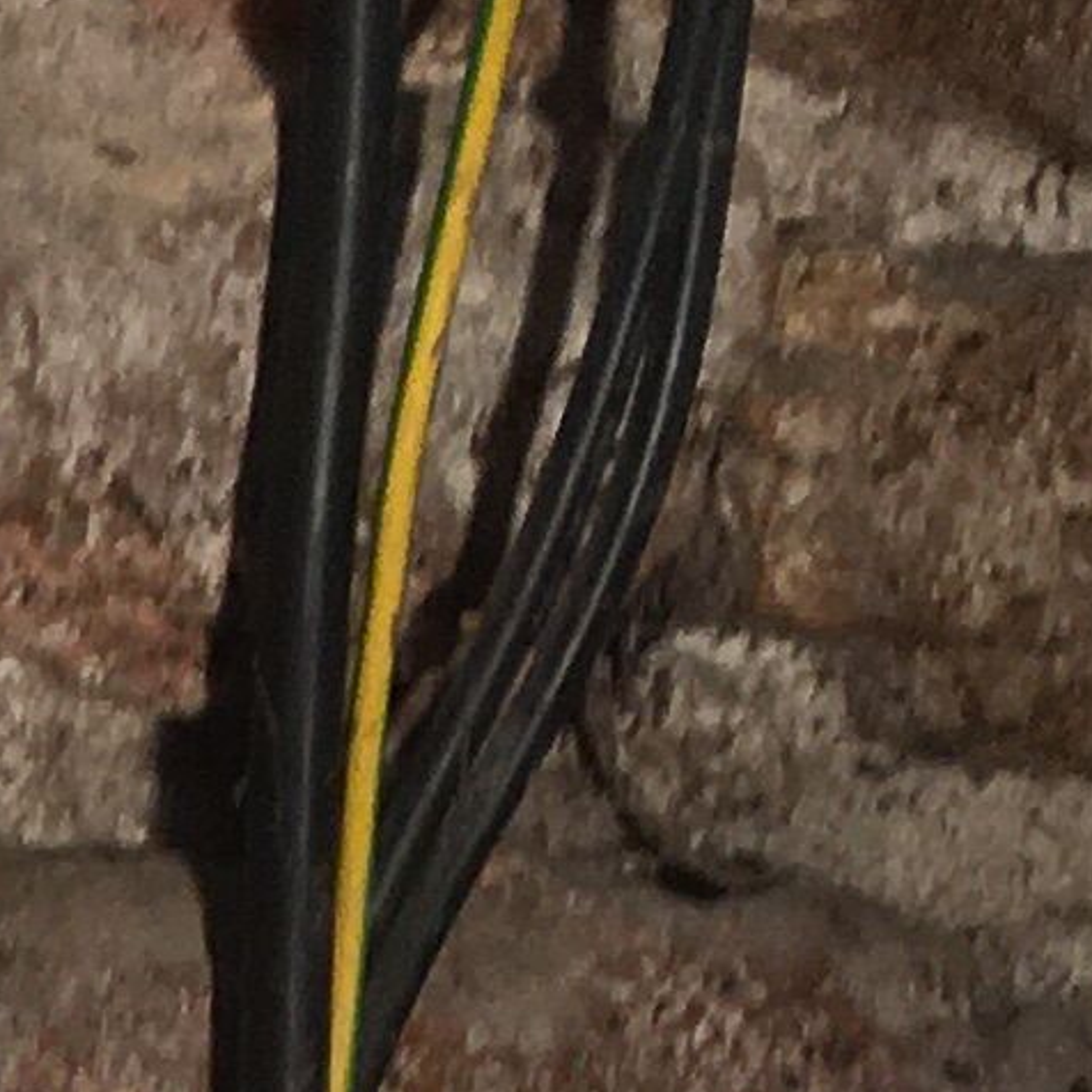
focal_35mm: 217
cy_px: 3377
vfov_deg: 7.1
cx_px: -1379
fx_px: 7745
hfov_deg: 7.6
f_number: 2.2
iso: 32
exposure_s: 1/50
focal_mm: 4.15
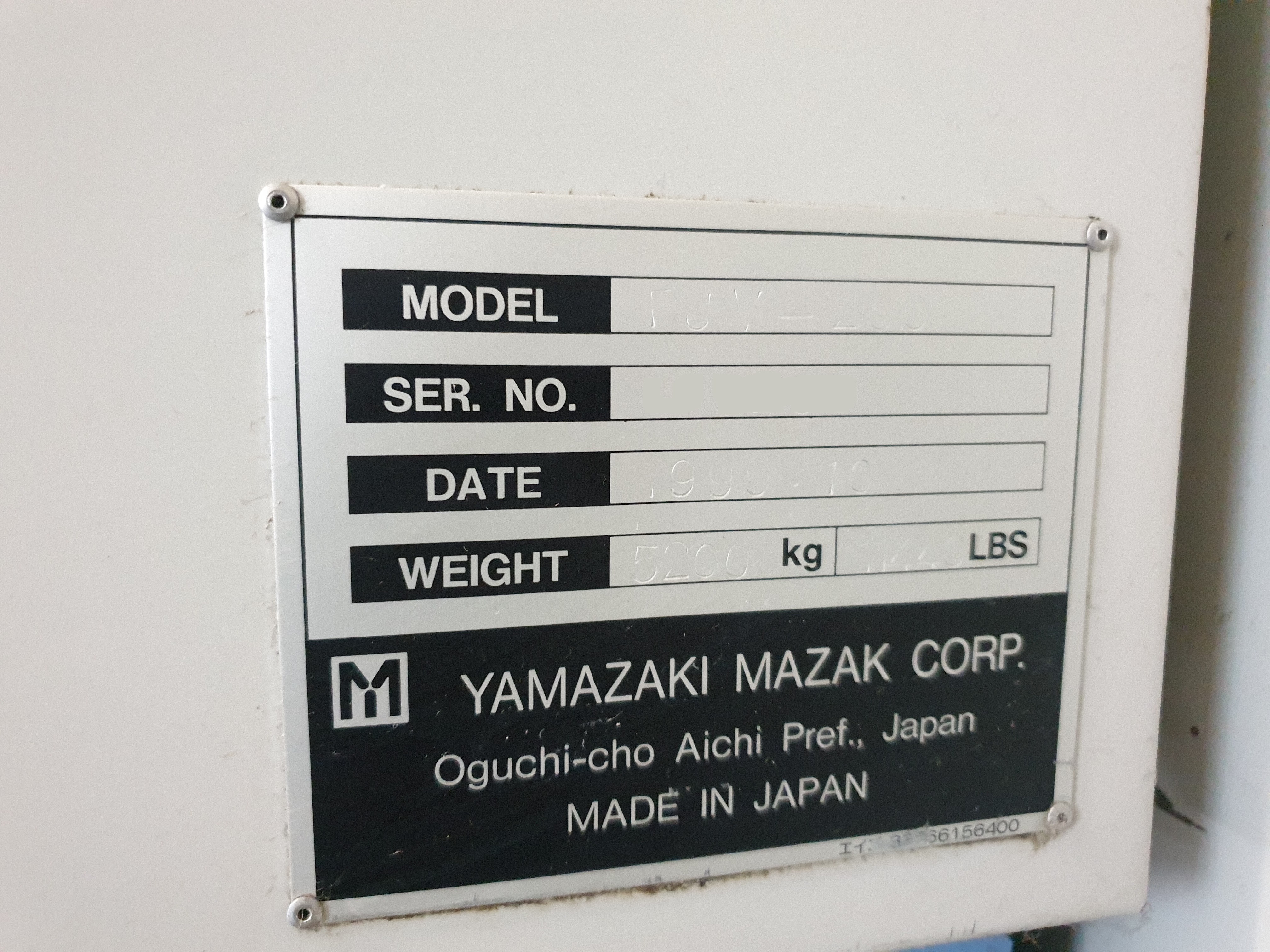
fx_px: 954
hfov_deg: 67.3
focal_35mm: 26
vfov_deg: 53.1
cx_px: 635
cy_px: 476
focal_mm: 4.3
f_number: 1.5
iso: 640
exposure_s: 1/50
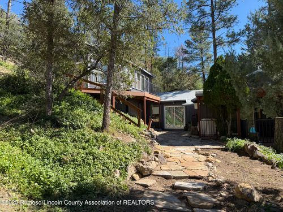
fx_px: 196
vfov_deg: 56.8
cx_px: 142
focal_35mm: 24
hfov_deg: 71.6
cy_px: 106
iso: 80
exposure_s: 1/1727
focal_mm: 6.76
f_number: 1.78
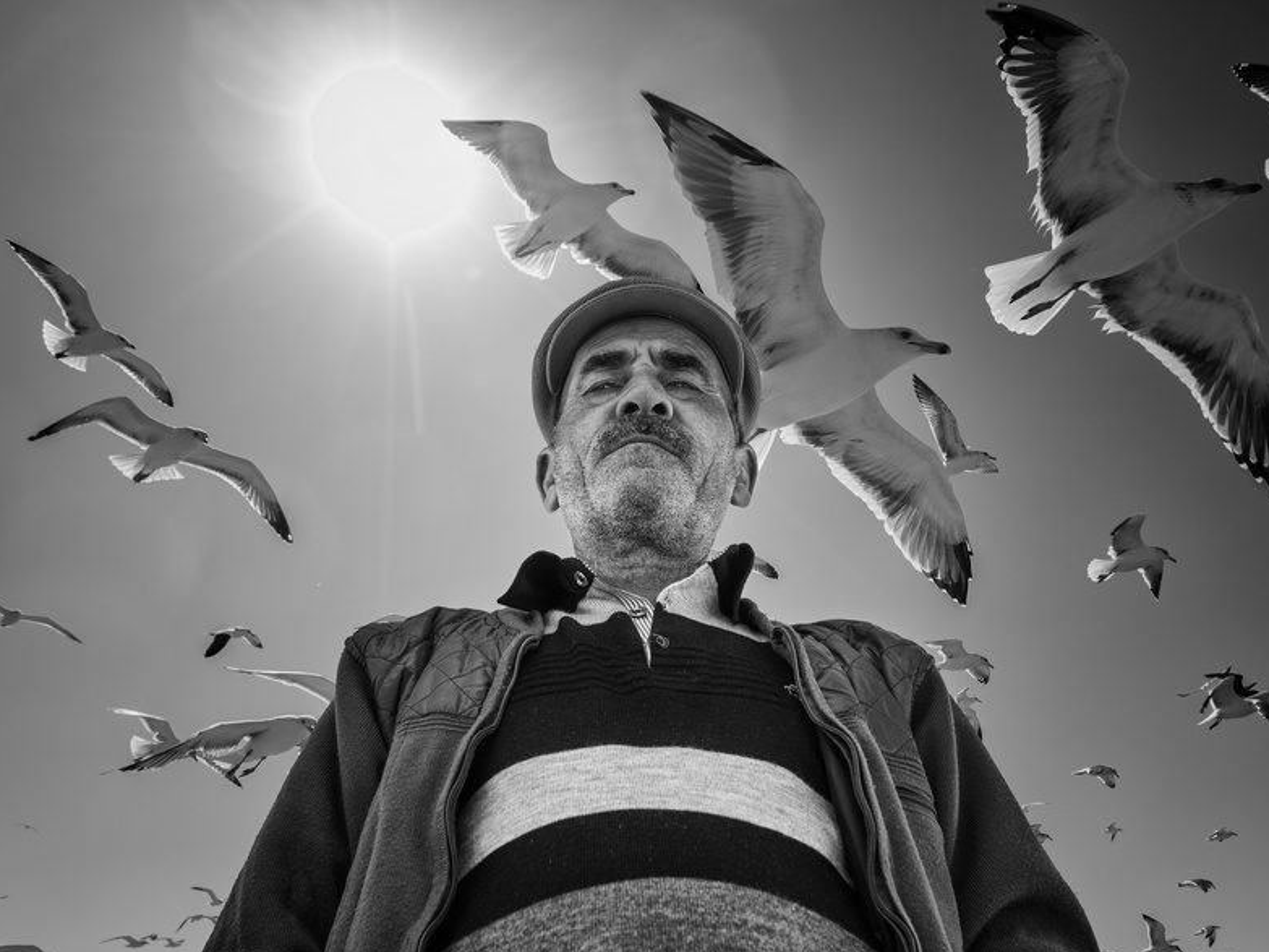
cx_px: 676
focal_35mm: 43
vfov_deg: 33.6
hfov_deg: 43.8
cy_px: 513
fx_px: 1576
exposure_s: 1/500
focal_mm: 35
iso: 400
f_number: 5.6
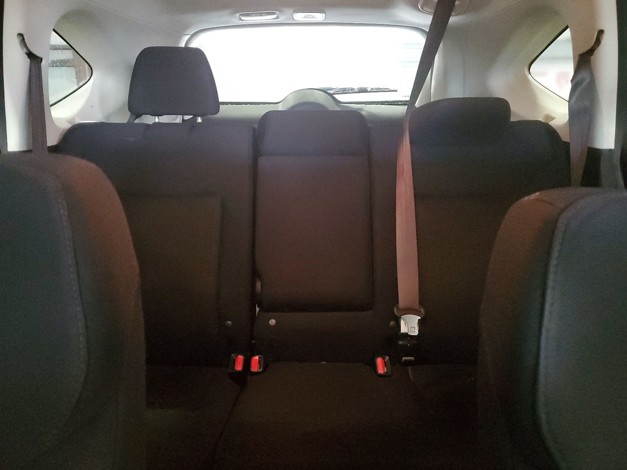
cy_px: 235
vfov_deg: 53.1
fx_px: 471
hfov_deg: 67.3
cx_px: 314
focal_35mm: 26
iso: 1004
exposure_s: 1/12
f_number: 1.5
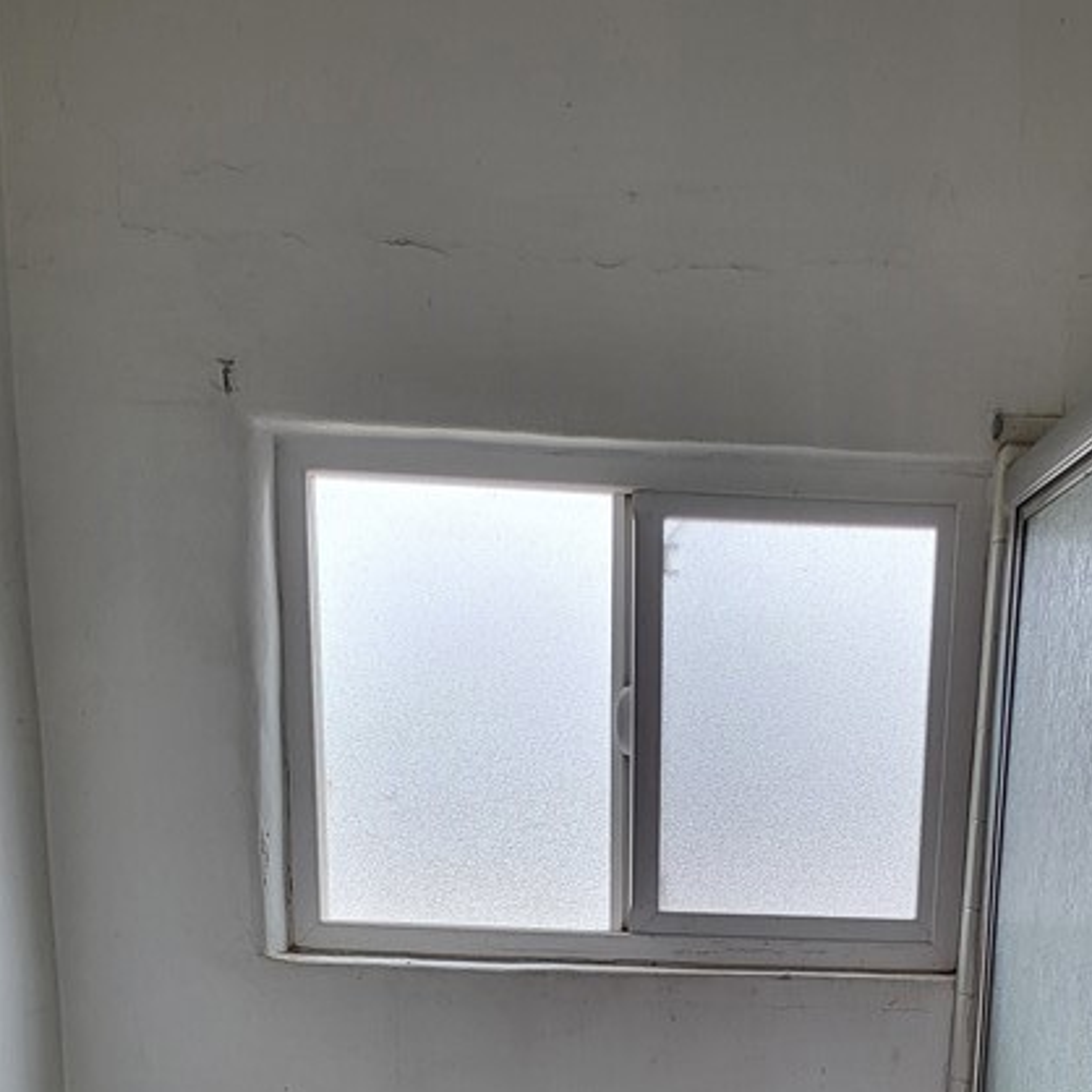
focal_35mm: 52
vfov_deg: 28.7
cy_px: 1293
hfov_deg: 32.4
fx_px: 1856
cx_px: 765
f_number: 1.8
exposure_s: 1/120
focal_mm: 5
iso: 50
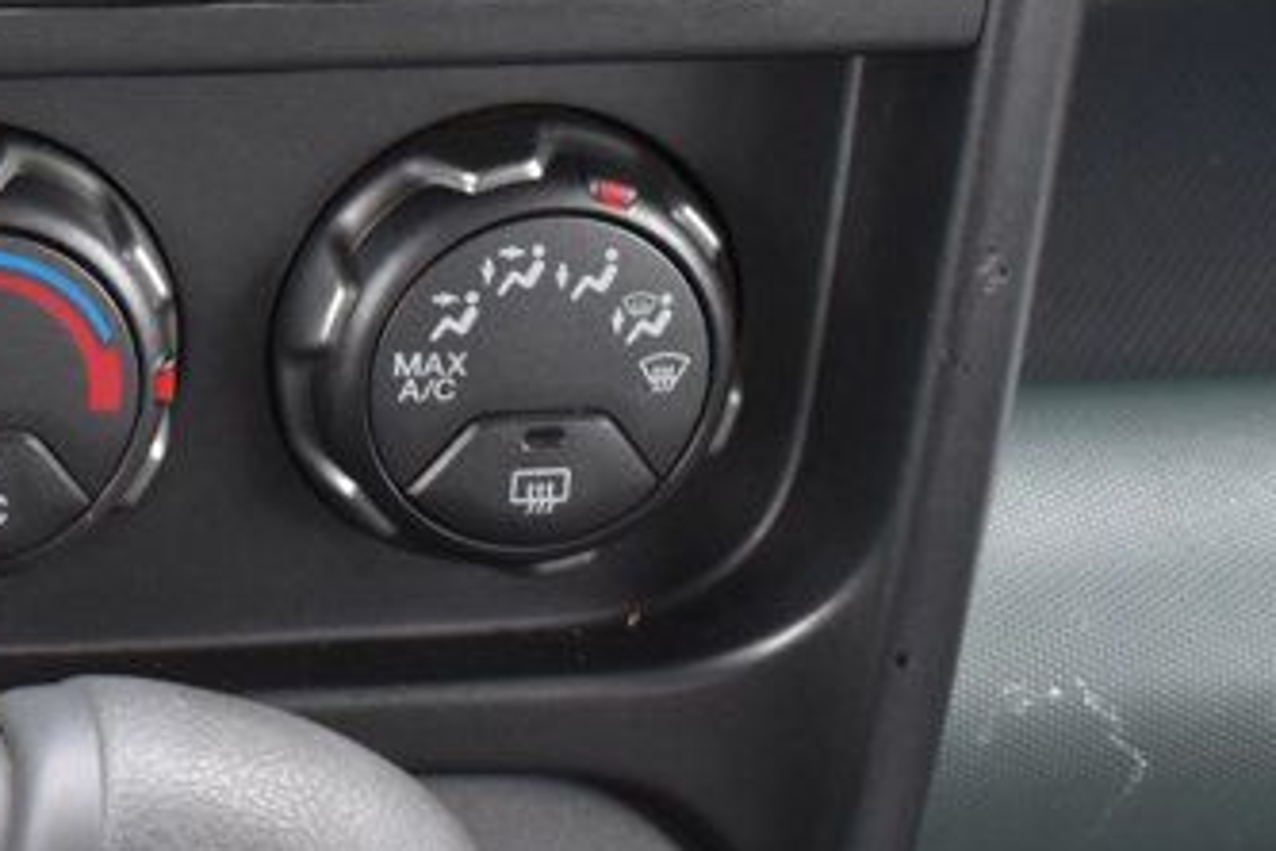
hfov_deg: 15.6
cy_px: -399
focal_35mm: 120
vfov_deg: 11.0
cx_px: -667
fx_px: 4253
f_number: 6.3
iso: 1600
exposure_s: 1/15
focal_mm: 26
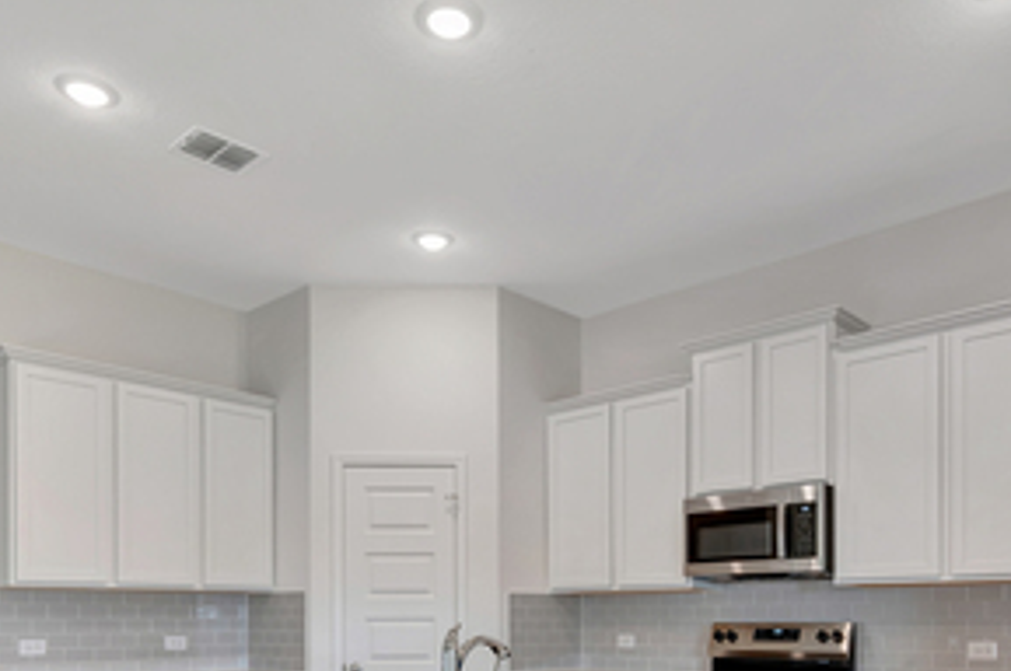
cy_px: 629
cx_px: 535
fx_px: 870
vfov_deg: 38.7
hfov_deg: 60.3
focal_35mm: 31
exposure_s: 1
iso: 100
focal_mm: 14
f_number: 9
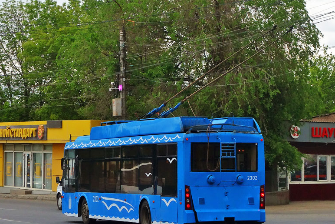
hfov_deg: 17.8
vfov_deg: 11.9
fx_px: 1070
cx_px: 168
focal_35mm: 115
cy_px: 99
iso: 500
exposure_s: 1/1000
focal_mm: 27.54
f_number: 4
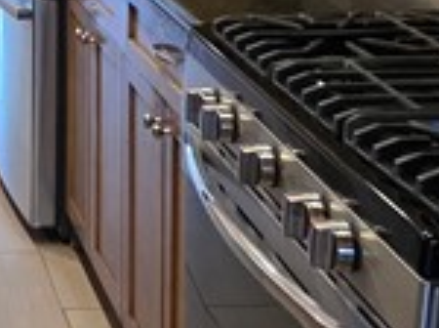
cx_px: -179
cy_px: -182
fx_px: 1127
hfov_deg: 19.7
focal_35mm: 89
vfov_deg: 15.2
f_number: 1.9
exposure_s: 1/60
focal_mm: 2.2
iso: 500
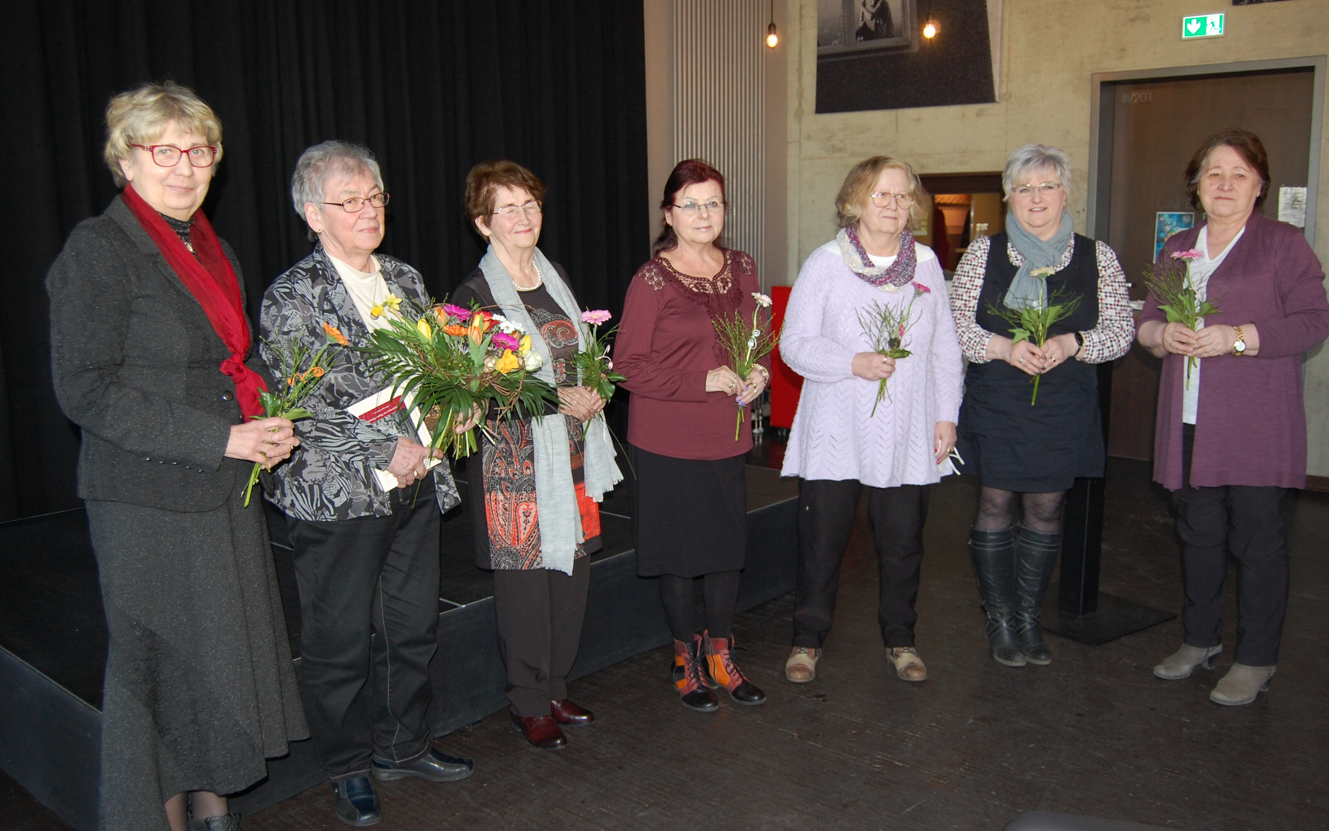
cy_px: 426
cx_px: 671
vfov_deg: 42.5
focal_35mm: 30
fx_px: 1069
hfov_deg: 63.7
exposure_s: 1/60
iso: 400
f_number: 3.5
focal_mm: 19
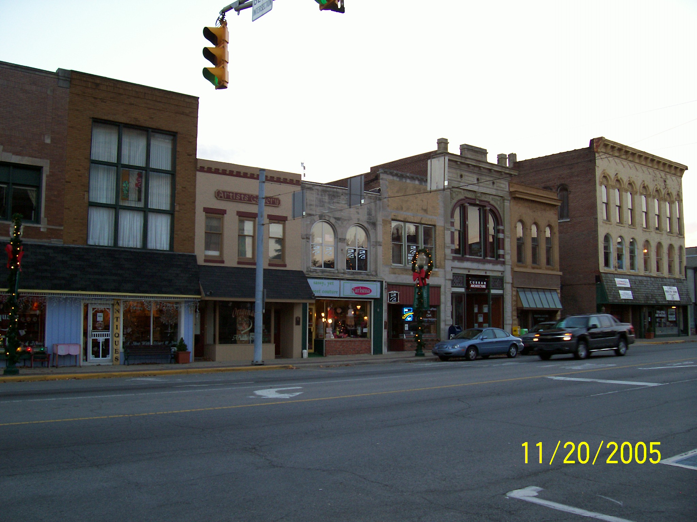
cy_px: 261
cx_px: 348
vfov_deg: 41.8
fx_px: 685
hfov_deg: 54.0
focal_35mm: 34
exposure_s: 1/64
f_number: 2.7
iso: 80
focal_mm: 5.6
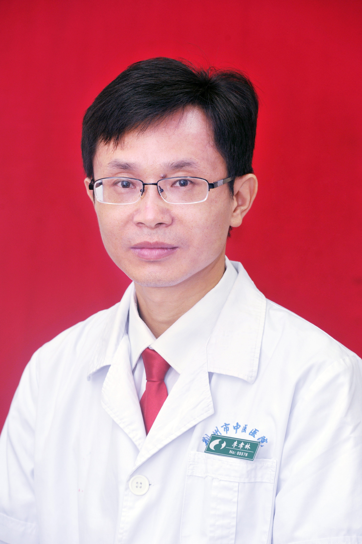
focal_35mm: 112
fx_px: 1691
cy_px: 272
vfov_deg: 18.3
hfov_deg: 12.2
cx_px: 181
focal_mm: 112
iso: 1000
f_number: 7.1
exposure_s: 1/40
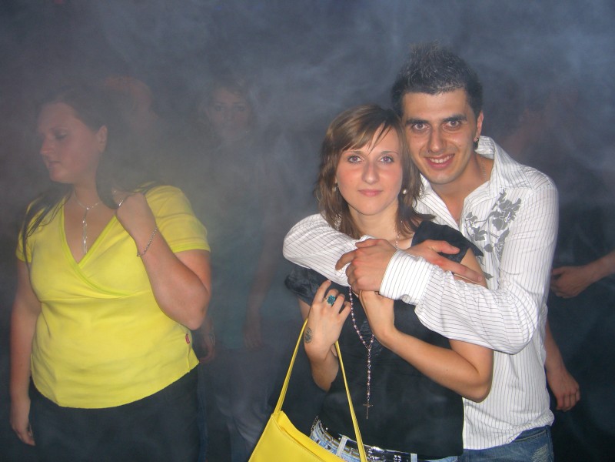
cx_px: 308
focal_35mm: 38
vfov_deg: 37.7
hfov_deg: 49.0
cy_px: 231
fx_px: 675
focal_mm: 7.9
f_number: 2.8
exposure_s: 1/60
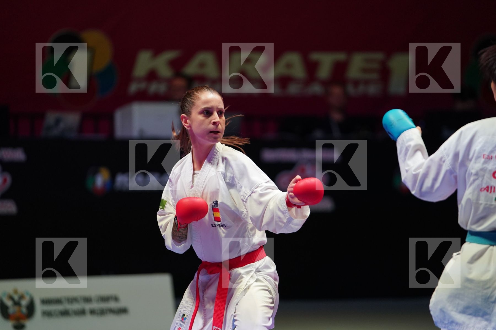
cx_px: 248
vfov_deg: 6.9
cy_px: 165
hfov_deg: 10.4
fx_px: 2728
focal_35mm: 198
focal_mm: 198
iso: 2000
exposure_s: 1/1000
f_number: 2.8
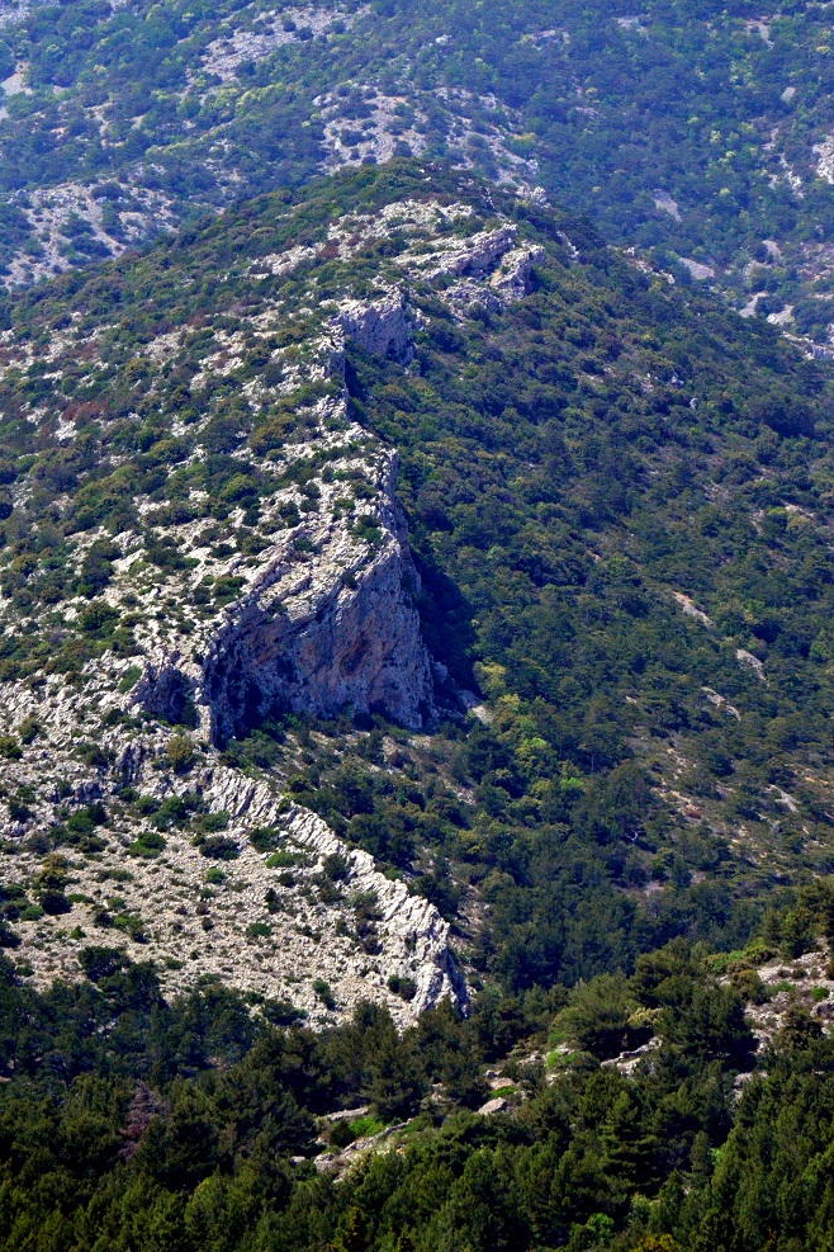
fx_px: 11050
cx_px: 416
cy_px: 632
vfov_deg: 6.5
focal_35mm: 318
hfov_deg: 4.3
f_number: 6.3
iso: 2200
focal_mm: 210
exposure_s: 1/8000
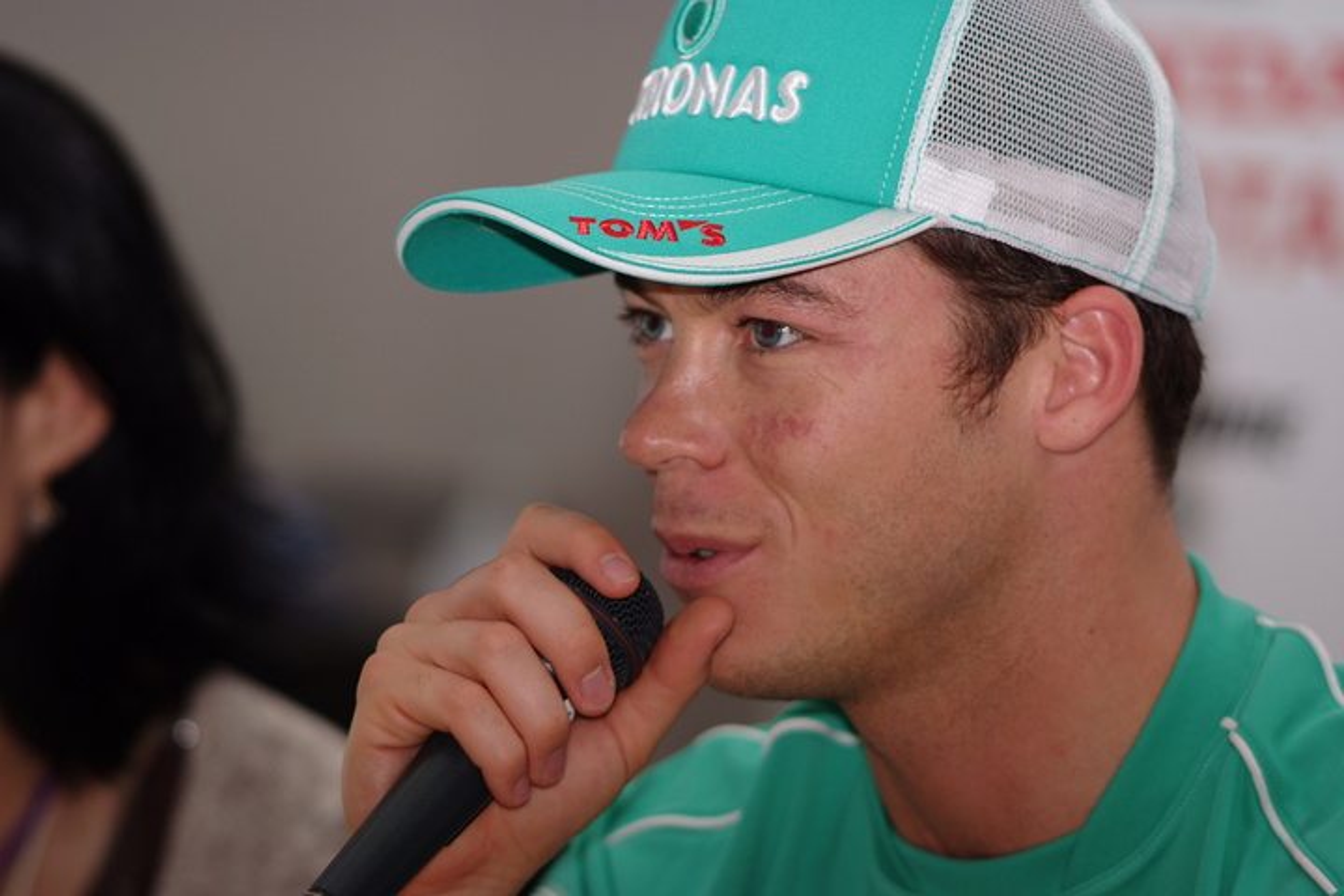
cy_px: 448
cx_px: 672
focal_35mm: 270
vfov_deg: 5.1
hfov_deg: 7.6
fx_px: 10079
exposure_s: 1/250
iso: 100
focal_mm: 180
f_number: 2.8
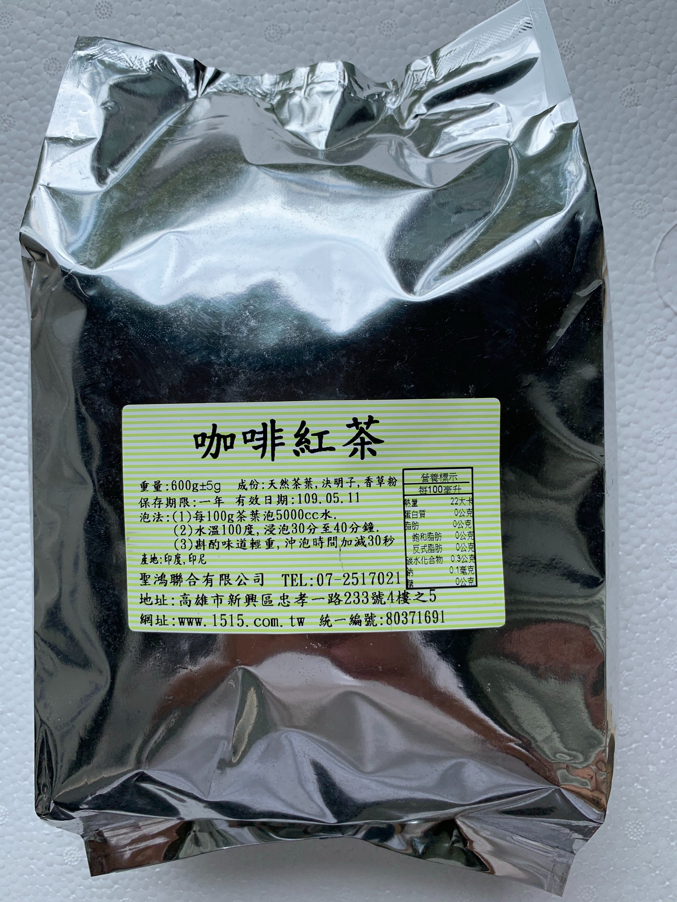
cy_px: 451
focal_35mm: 26
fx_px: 678
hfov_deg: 53.1
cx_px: 338
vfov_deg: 67.3
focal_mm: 4.25
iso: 25
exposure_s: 1/711
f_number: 1.8
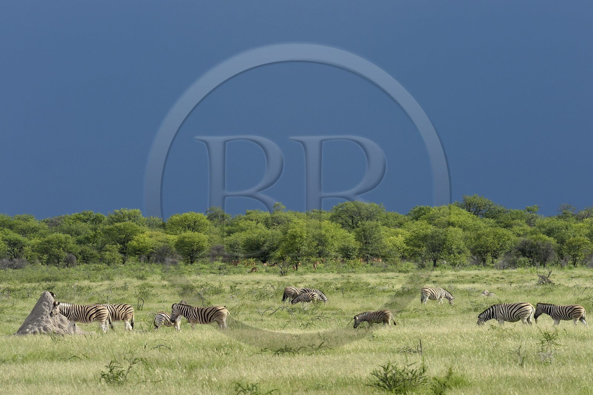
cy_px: 198
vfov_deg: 4.9
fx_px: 4611
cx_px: 296
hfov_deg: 7.4
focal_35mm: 280
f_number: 13
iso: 400
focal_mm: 280
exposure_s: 1/400
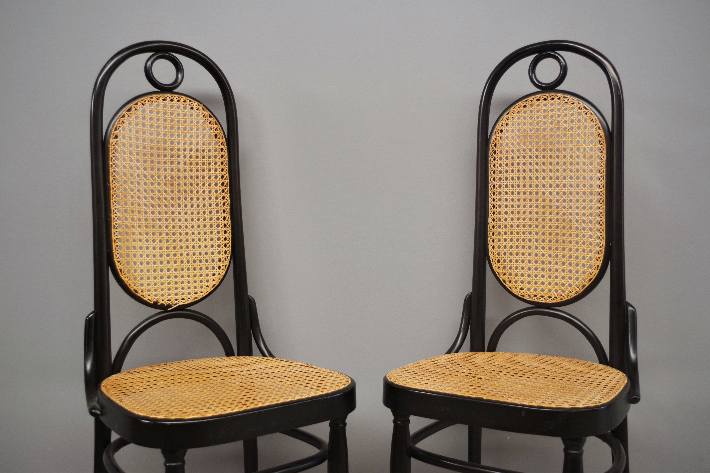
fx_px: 710
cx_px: 355
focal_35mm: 36
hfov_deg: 53.1
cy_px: 236
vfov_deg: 36.9
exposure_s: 1/60
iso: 800
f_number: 4
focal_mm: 24.38
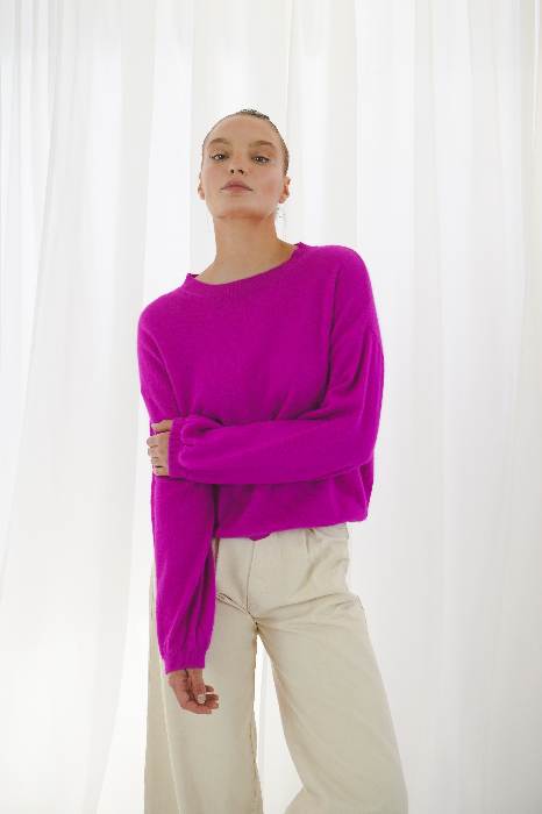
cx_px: 271
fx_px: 1085
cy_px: 407
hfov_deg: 28.0
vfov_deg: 41.1
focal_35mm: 48
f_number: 10
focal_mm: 48
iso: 1000
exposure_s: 1/50
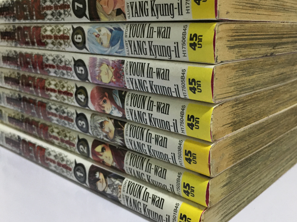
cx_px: 159
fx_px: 309
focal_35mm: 36
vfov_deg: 39.7
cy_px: 108
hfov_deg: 51.3
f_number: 2.2
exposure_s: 1/17
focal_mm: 4.15
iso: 250
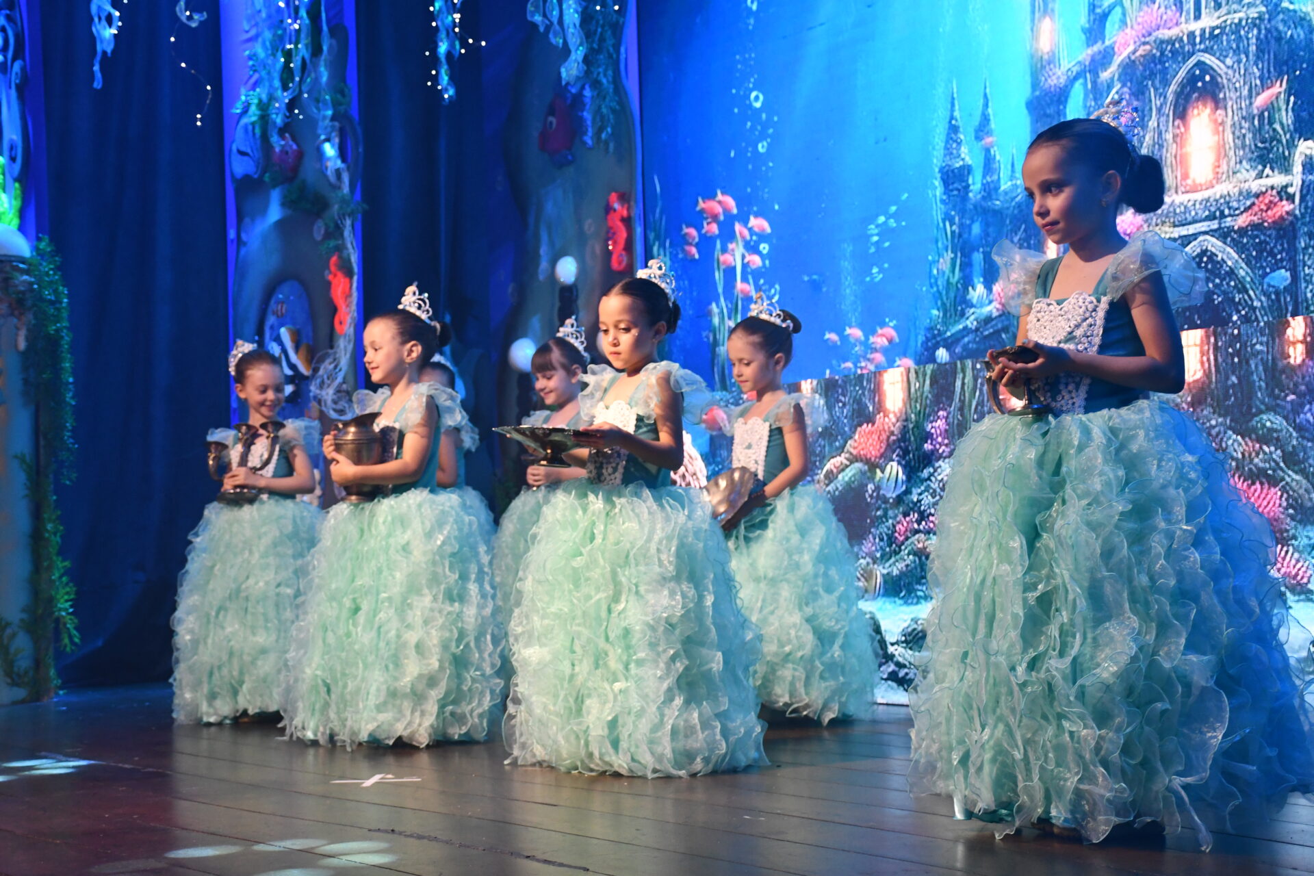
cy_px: 438
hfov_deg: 35.1
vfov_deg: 23.8
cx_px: 657
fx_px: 2080
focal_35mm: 57
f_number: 4.2
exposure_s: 1/125
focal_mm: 38
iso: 1800
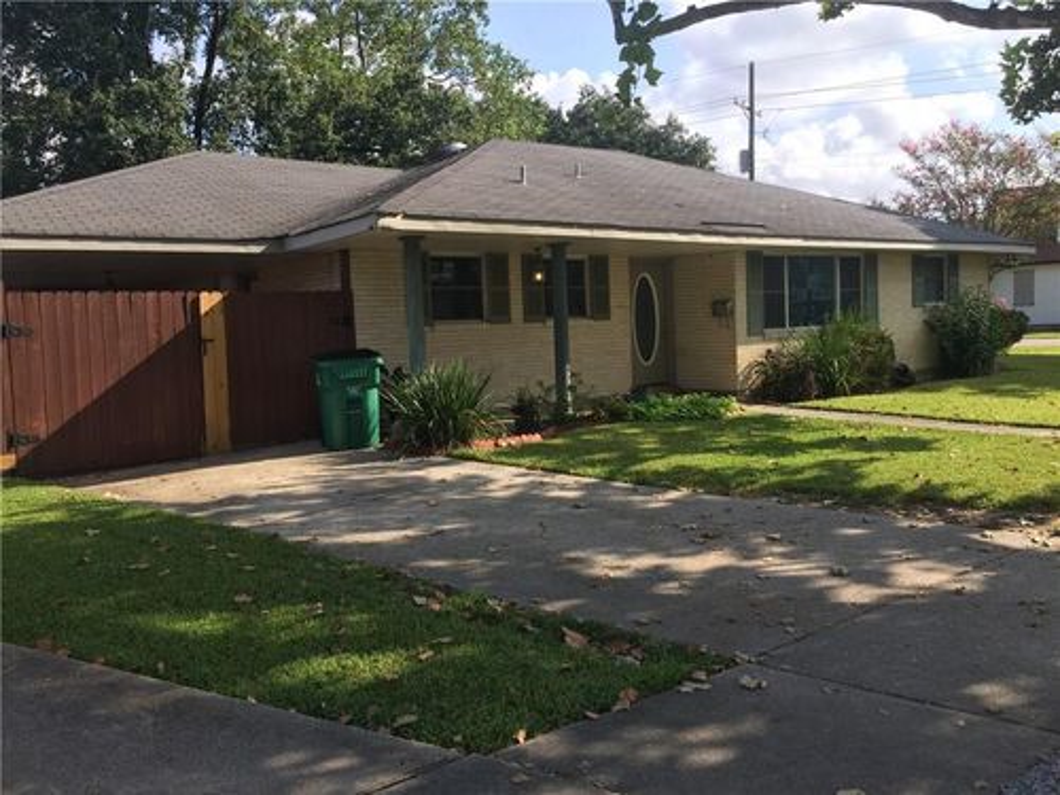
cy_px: 398
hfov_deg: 61.7
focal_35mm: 29
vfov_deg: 48.2
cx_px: 530
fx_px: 888
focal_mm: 4.15
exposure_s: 1/920
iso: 32
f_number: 2.2
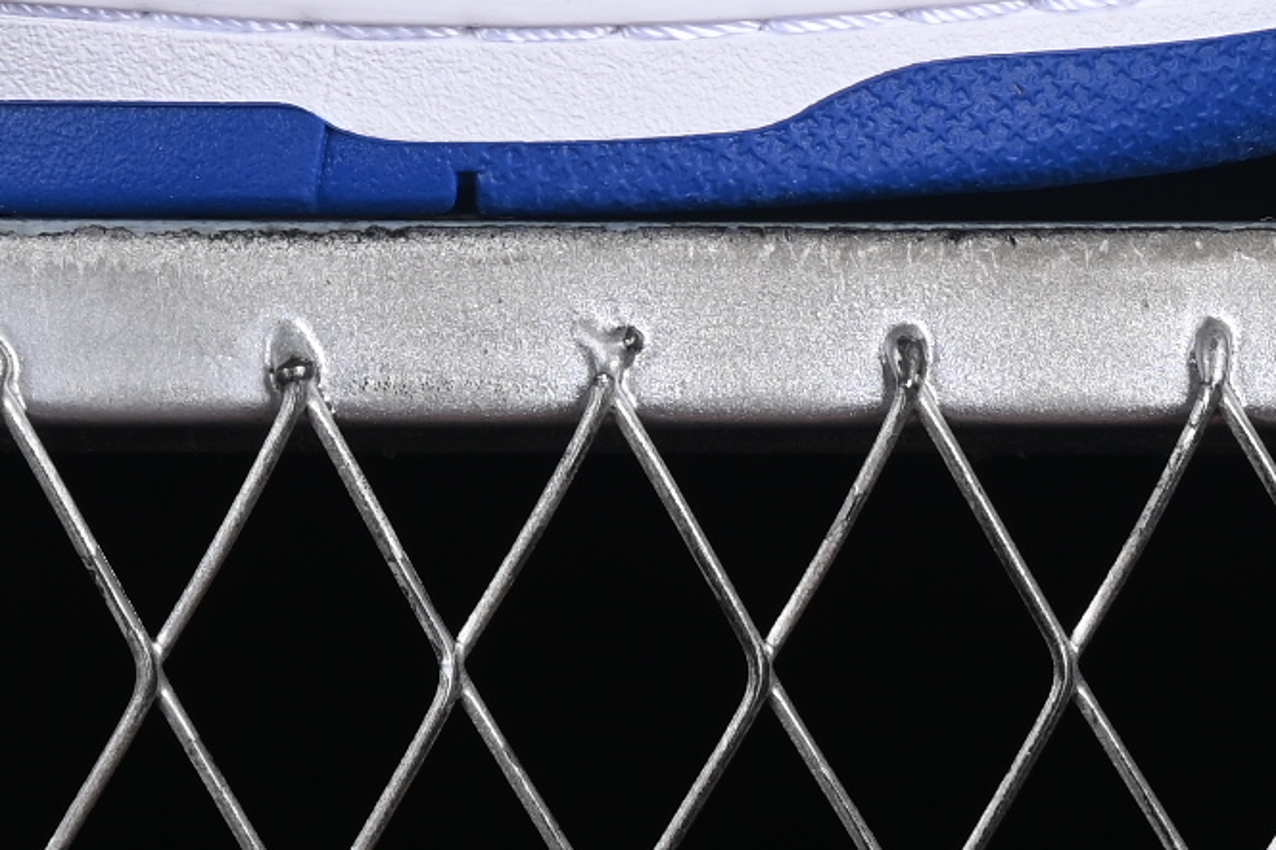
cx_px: -242
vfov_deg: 4.3
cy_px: -860
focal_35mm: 314
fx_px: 11126
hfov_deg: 6.5
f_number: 8
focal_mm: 50
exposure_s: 1/80
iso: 160
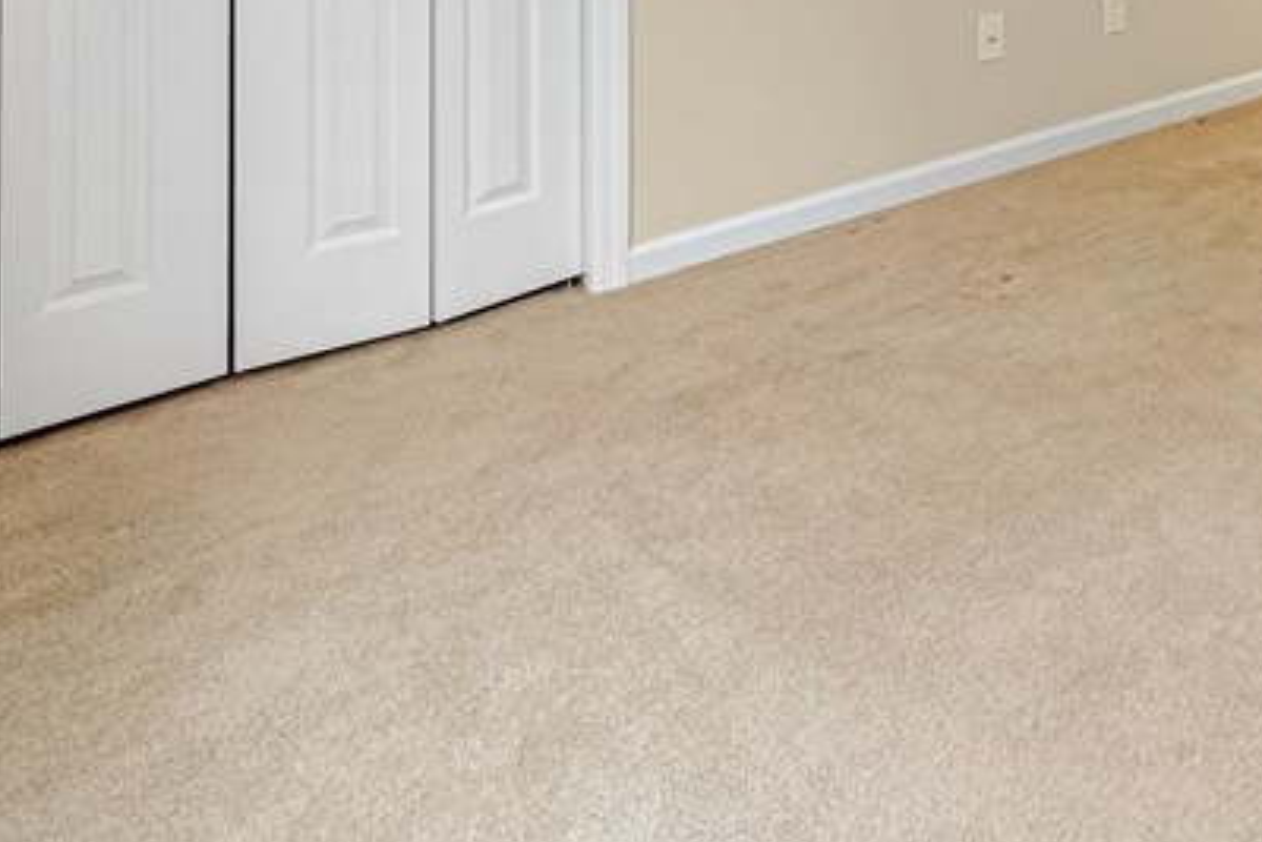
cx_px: 1305
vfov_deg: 28.5
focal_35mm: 38
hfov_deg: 42.6
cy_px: -262
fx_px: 1333
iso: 50
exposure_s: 1/5
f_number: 11
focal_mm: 14
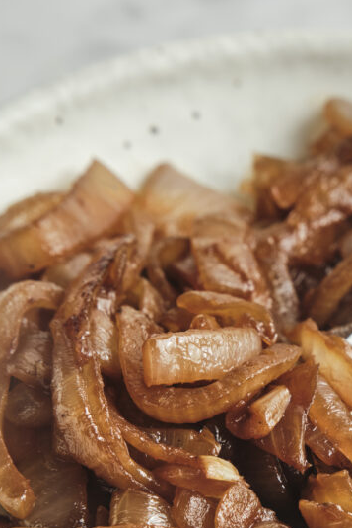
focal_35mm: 201
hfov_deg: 6.8
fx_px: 2946
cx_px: 323
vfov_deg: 10.2
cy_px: 392
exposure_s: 1/250
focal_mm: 70
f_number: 8
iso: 160
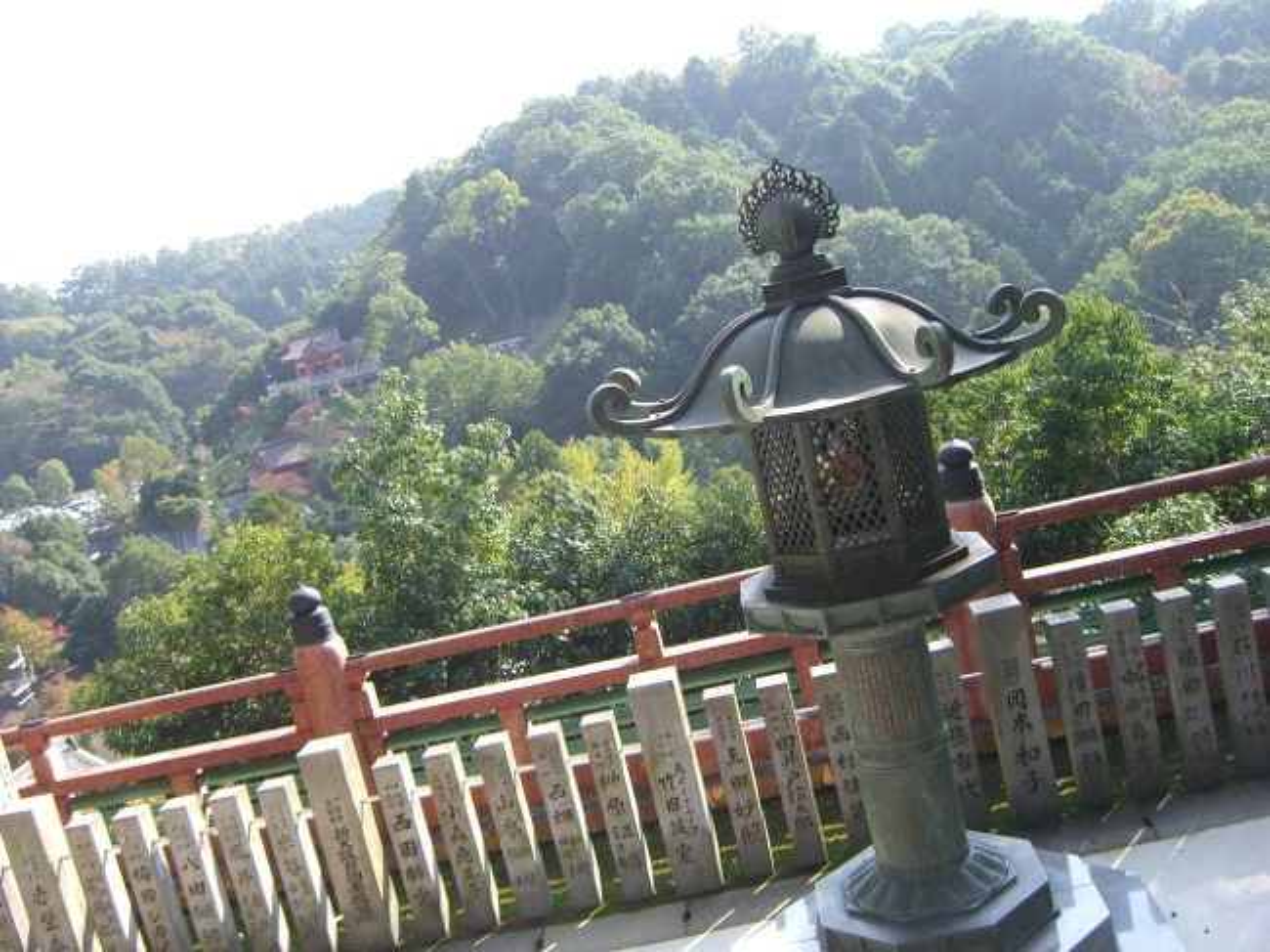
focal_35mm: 38
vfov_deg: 37.7
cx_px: 635
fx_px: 1394
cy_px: 476
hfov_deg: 49.0
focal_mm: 7.9
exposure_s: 1/250
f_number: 2.8
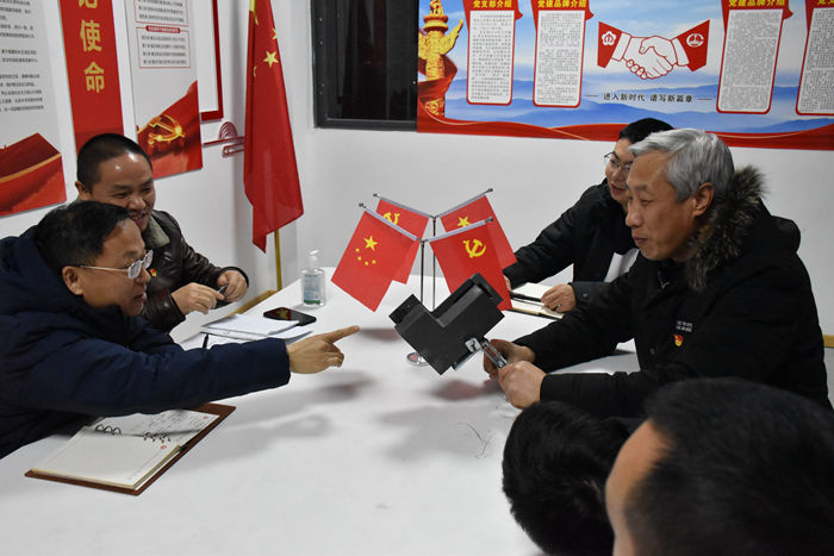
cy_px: 278
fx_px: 765
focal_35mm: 33
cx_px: 417
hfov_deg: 57.2
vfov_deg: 40.0
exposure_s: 1/160
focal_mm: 22
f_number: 4.5
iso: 6400
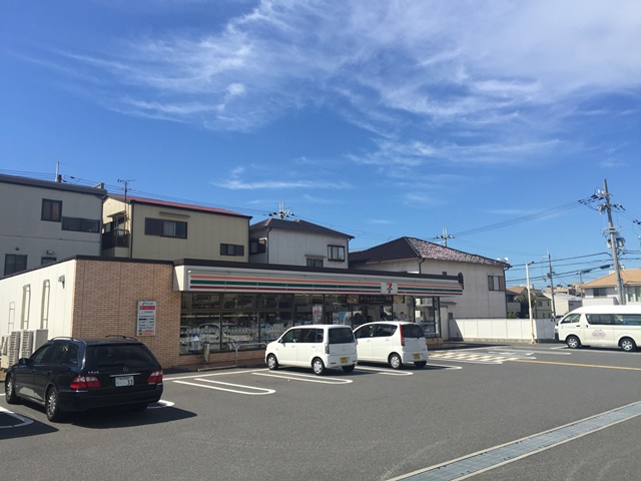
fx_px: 537
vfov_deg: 48.2
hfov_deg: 61.7
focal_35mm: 29
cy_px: 240
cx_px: 320
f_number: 2.2
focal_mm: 4.15
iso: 32
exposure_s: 1/2198
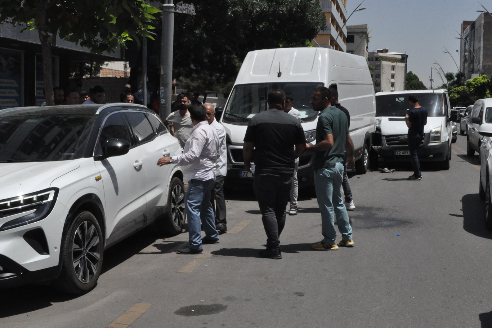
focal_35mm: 48
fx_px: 656
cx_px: 246
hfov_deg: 41.1
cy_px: 164
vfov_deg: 28.1
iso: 3200
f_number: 18
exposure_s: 1/1250
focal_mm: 32
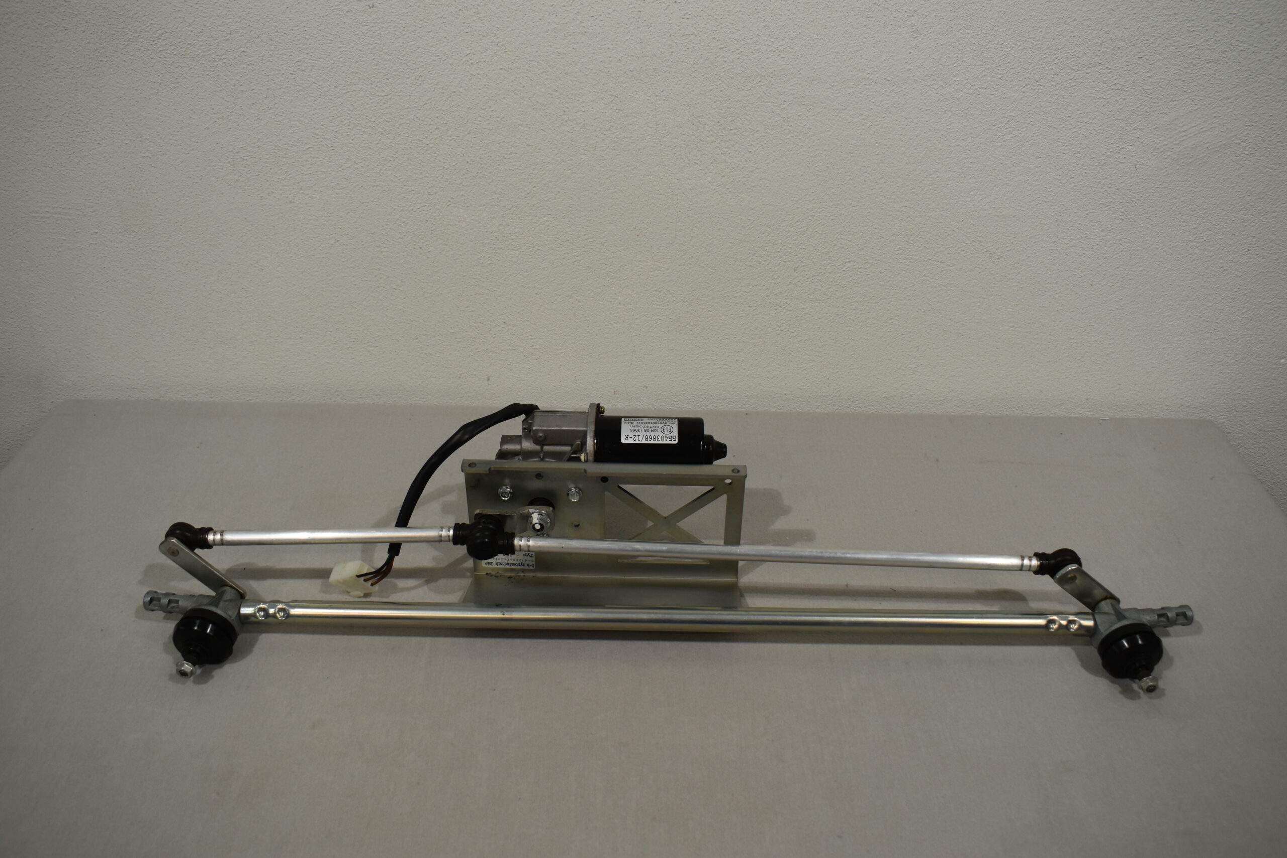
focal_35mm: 30
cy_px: 429
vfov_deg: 43.6
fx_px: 1072
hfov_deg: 61.9
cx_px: 644
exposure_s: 1/125
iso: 250
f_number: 5.6
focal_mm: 20
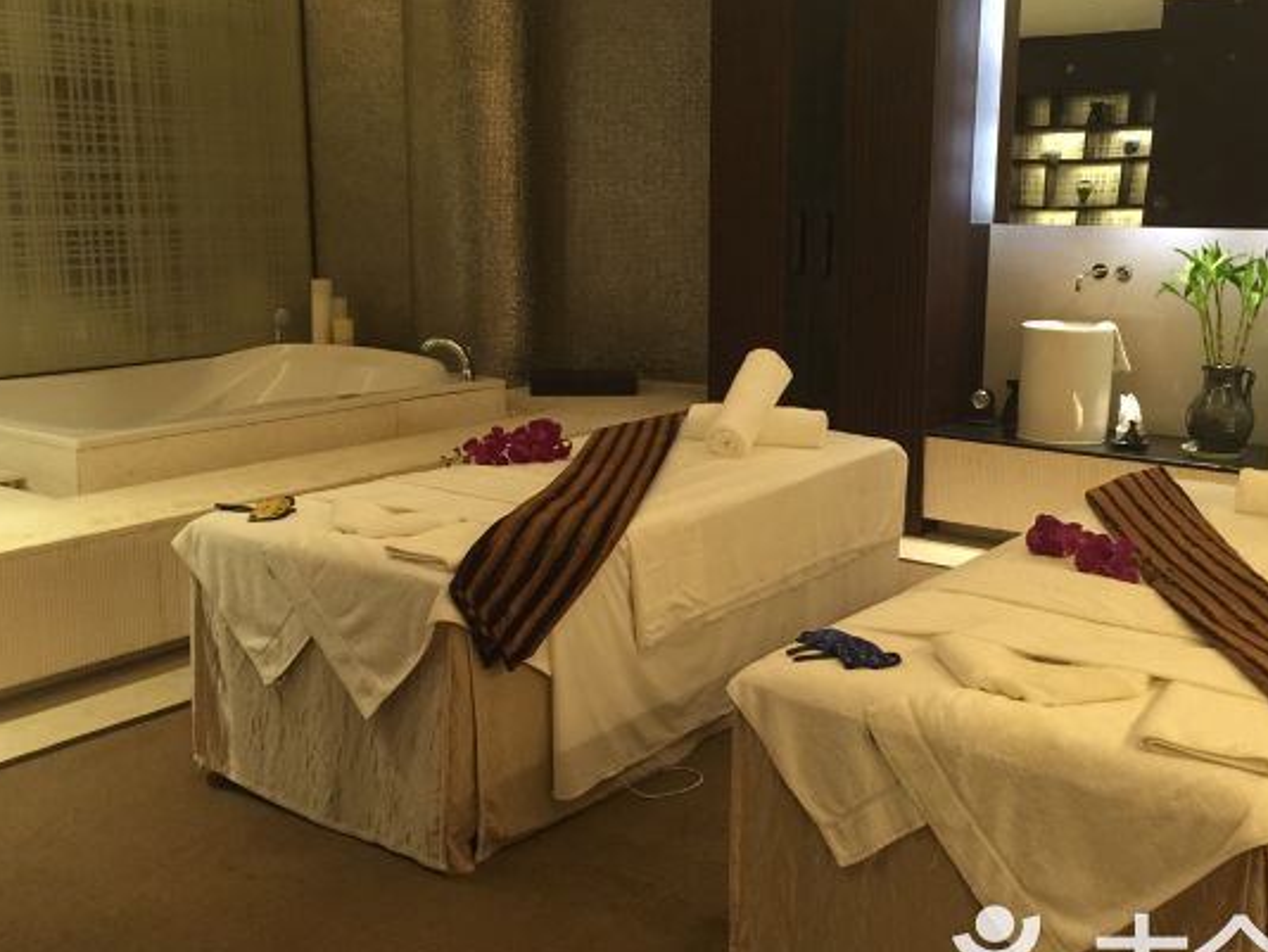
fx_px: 1393
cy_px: 462
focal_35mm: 38
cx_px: 717
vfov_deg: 37.7
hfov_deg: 48.8
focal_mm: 4.15
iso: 125
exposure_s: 1/8
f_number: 2.2
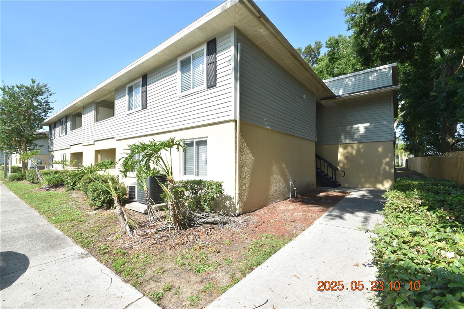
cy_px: 154
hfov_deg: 100.4
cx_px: 232
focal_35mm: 15
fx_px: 193
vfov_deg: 77.3
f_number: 8
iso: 200
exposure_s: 1/250
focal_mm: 10
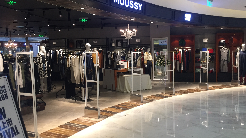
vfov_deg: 35.6
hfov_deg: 59.5
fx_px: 215
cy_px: 66
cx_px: 124
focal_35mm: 33
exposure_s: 1/30
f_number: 2.2
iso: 50
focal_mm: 4.15
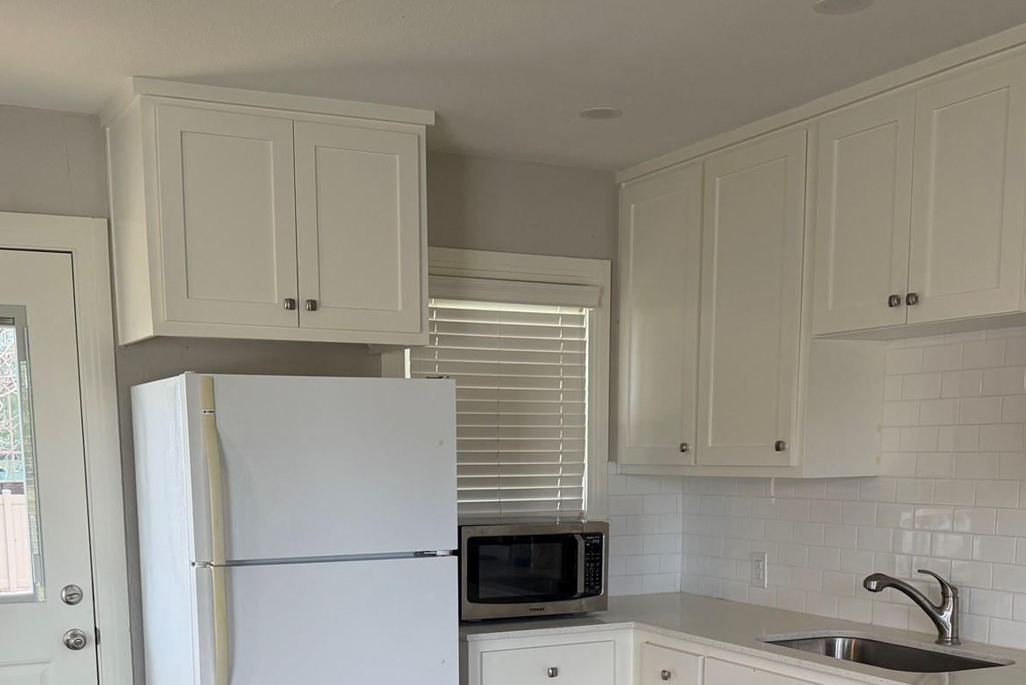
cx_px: 471
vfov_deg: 29.1
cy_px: 634
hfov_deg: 44.5
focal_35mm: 44
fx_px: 1254
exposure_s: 1/153
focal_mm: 6.76
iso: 100
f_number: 1.78
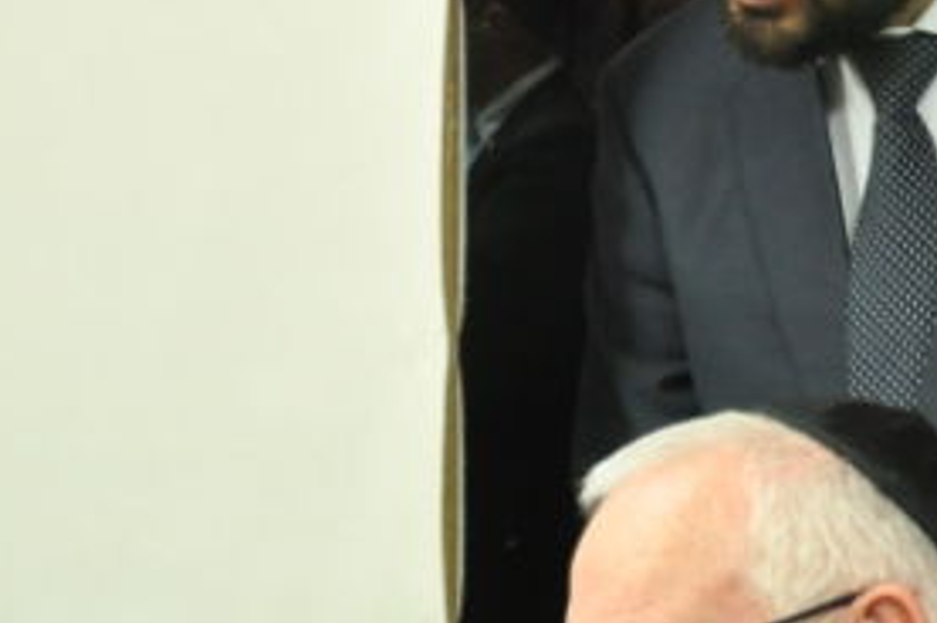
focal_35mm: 155
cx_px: 122
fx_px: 4030
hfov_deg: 13.2
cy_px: 962
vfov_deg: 8.6
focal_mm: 28
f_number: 5.6
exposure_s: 1/100
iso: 1250
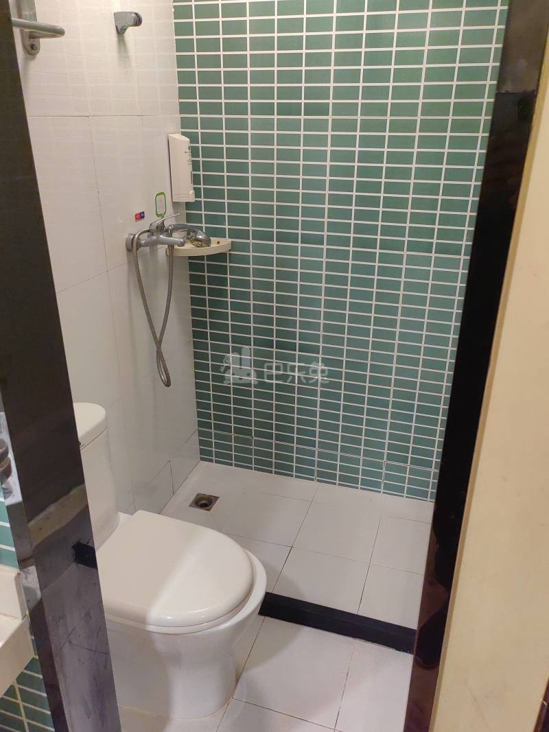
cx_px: 274
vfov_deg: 65.3
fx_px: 571
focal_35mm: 27
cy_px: 366
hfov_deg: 51.3
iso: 640
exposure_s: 1/100
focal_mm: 5.52
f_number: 1.9
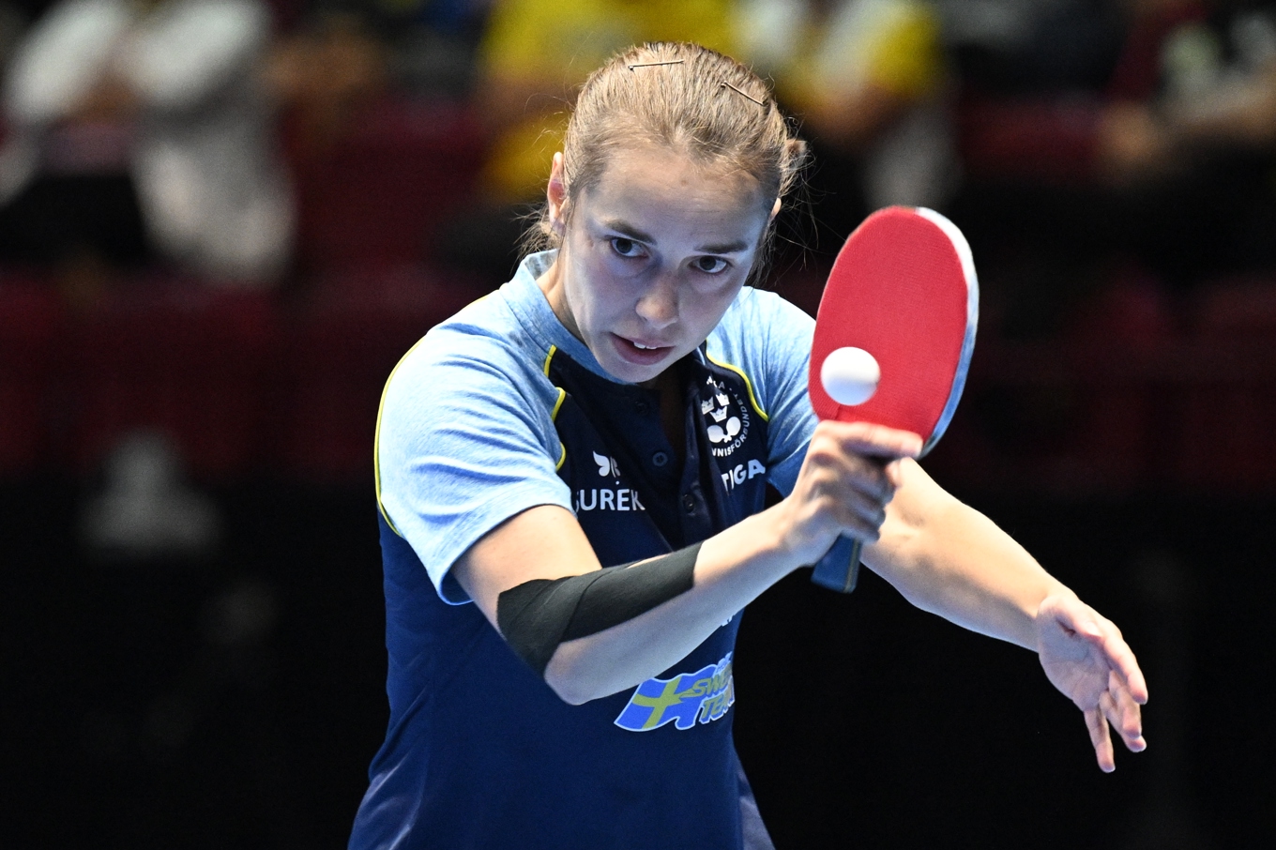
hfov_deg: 11.1
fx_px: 6555
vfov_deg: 7.4
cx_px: 638
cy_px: 425
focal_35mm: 185
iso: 5600
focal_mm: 185
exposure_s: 1/1000
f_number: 2.8
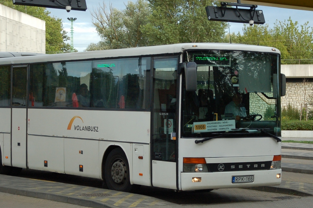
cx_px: 118
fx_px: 736
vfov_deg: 16.1
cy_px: 108
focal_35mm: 85
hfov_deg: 24.0
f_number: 4.8
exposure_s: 1/500
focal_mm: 45
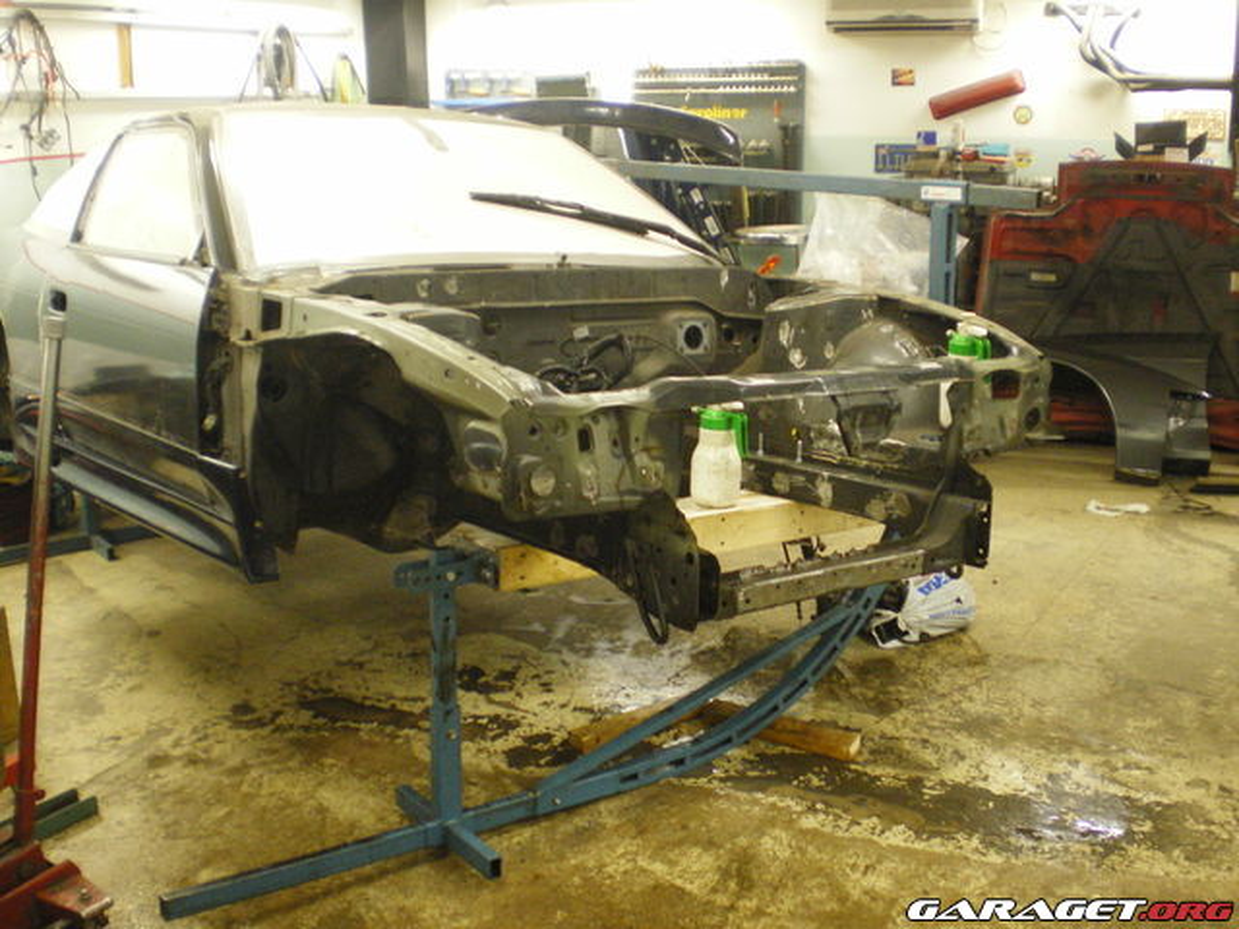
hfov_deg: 49.0
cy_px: 464
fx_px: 1360
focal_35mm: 38
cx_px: 620
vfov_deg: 37.7
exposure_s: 1/30
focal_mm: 6.3
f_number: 3.1
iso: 400
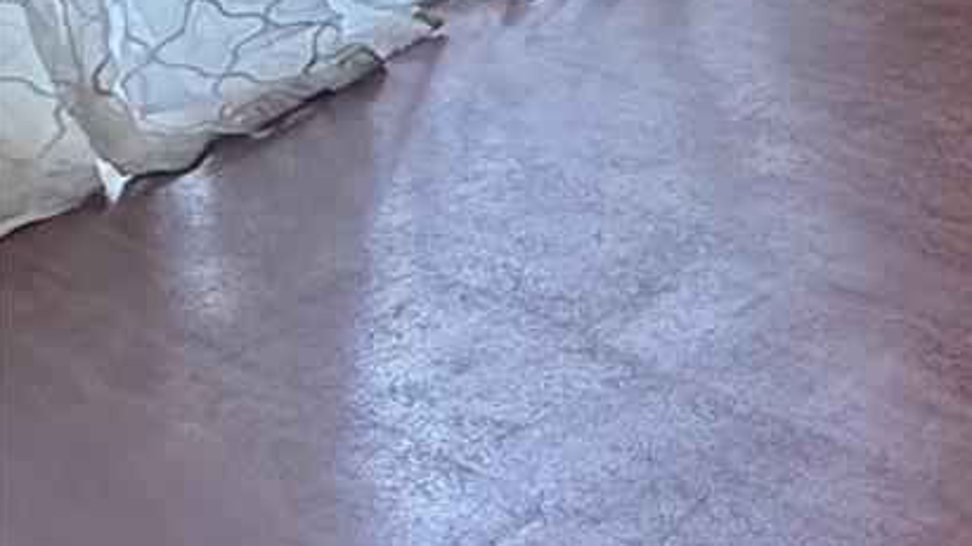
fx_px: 1958
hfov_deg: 14.6
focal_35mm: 76
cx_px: 2417
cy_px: -617
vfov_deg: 13.2
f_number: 2.2
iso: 160
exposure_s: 1/120
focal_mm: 2.22
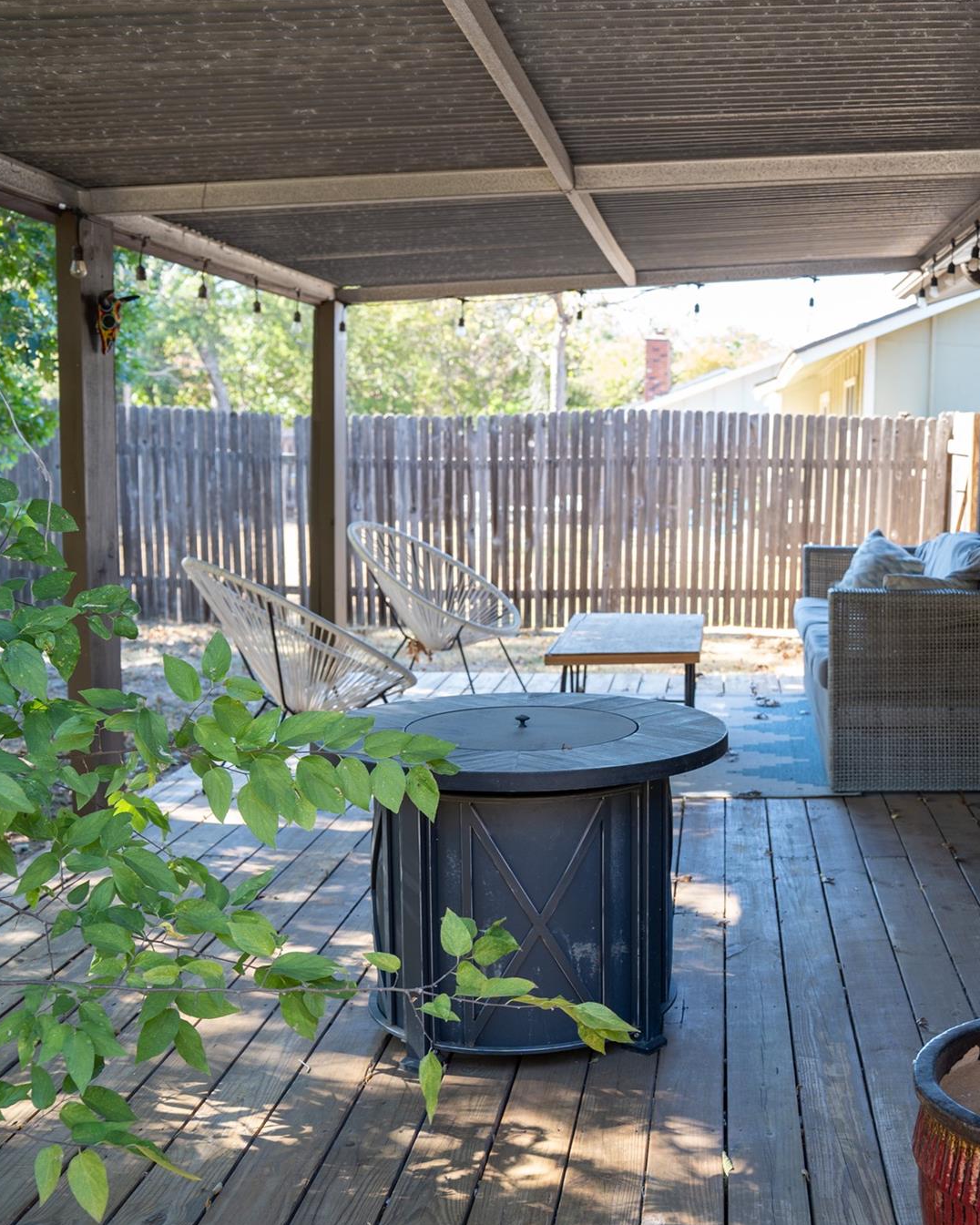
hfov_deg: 35.4
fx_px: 1450
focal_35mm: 40
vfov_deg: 45.8
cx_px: 863
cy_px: 619
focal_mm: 28
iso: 200
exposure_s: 1/60
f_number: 4
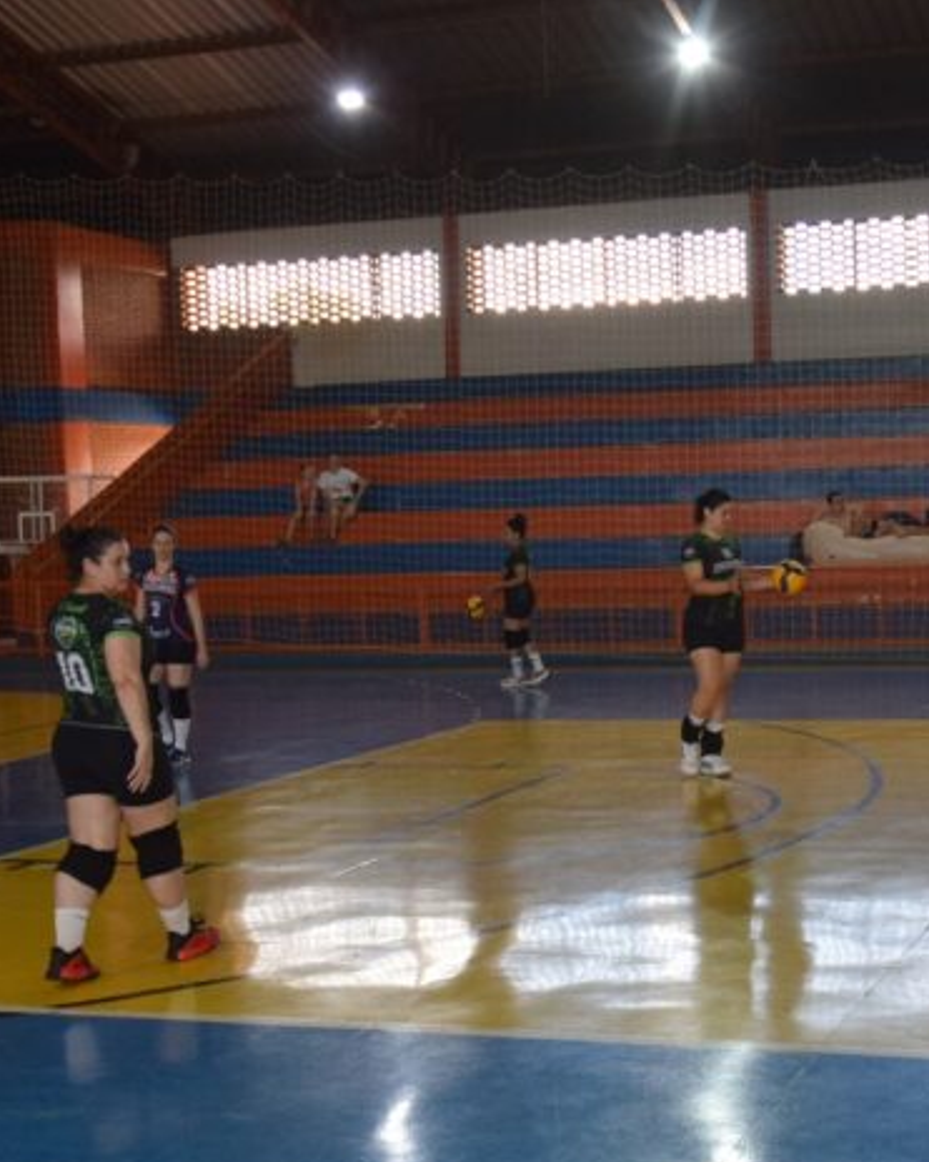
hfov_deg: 26.6
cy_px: 735
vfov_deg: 33.4
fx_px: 1925
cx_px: 741
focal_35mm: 56
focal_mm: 18
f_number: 5.6
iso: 800
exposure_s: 1/125
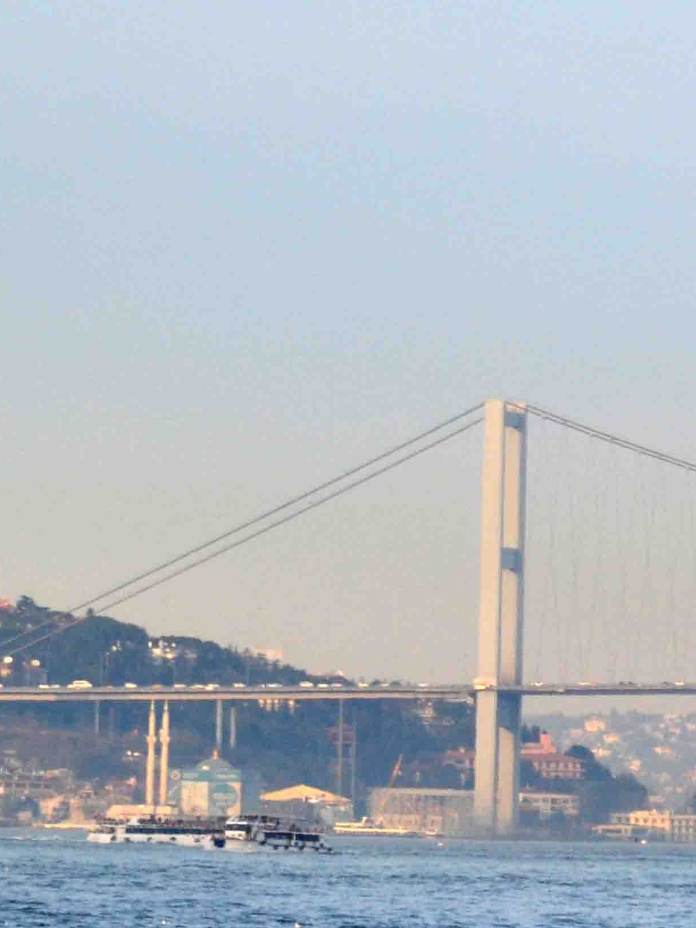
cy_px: 781
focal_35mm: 427
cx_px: 1248
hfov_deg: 3.5
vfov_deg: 4.6
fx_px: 11455
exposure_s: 1/200
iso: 400
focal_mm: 105
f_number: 10
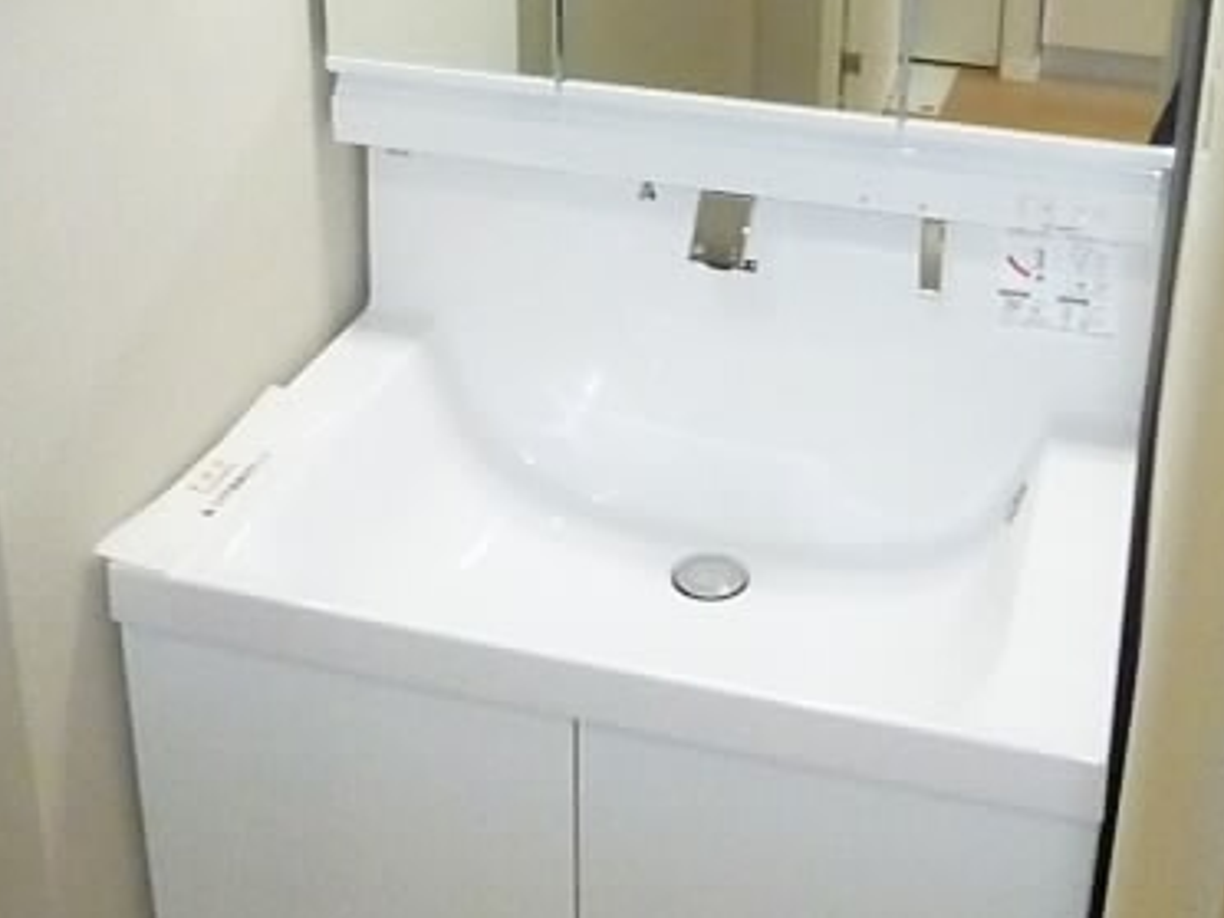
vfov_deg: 29.4
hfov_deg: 40.2
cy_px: 64
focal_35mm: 47
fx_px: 1662
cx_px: 744
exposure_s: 1/200
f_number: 3.1
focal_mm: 4.5
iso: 1600
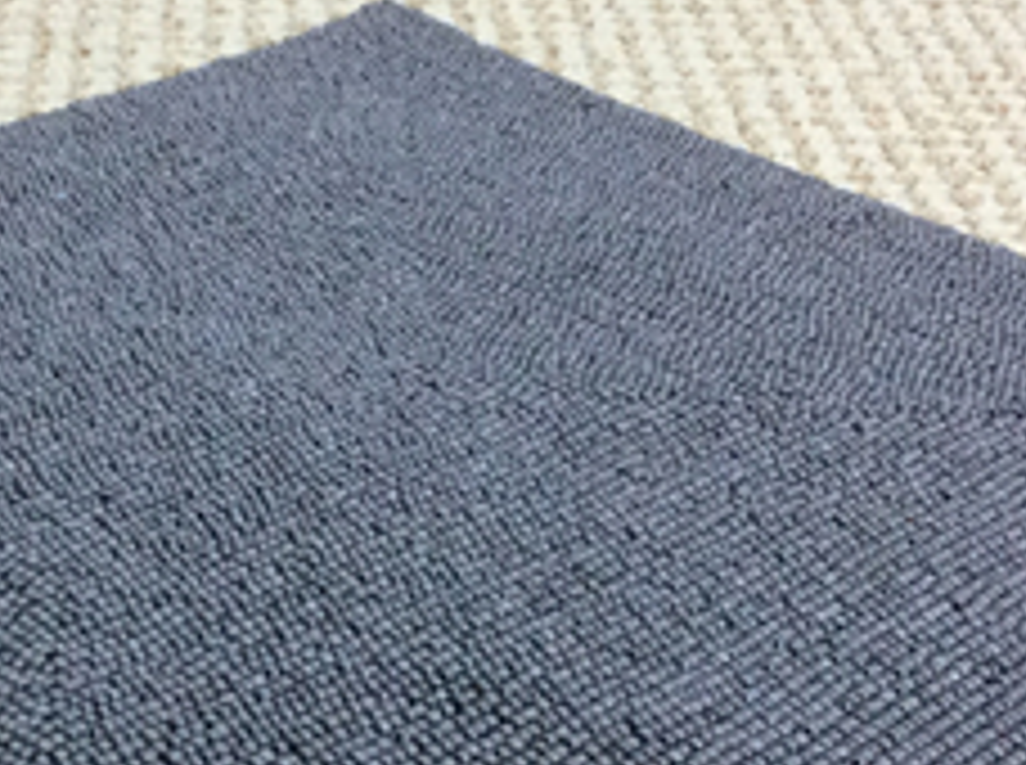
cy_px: 603
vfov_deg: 16.2
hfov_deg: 21.6
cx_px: 256
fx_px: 2662
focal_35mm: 90
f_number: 2.4
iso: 160
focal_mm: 3.3
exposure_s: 1/25
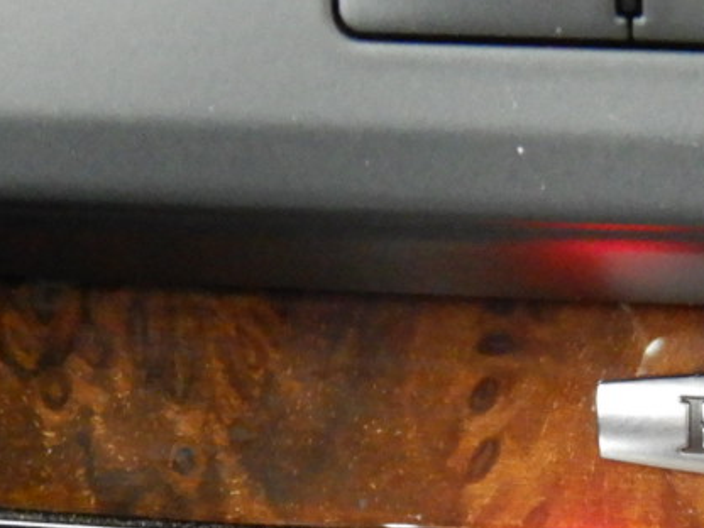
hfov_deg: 18.3
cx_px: 919
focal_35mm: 100
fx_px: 2034
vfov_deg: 14.6
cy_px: 526
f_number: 2.8
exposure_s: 1/8
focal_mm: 4.7
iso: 800
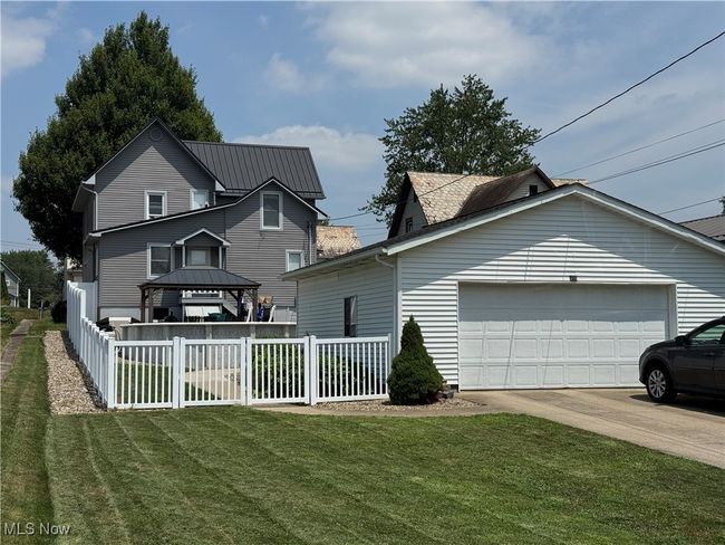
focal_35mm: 48
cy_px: 272
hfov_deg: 39.6
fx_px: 1006
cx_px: 362
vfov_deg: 30.3
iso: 80
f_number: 1.78
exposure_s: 1/9009
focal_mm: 6.76
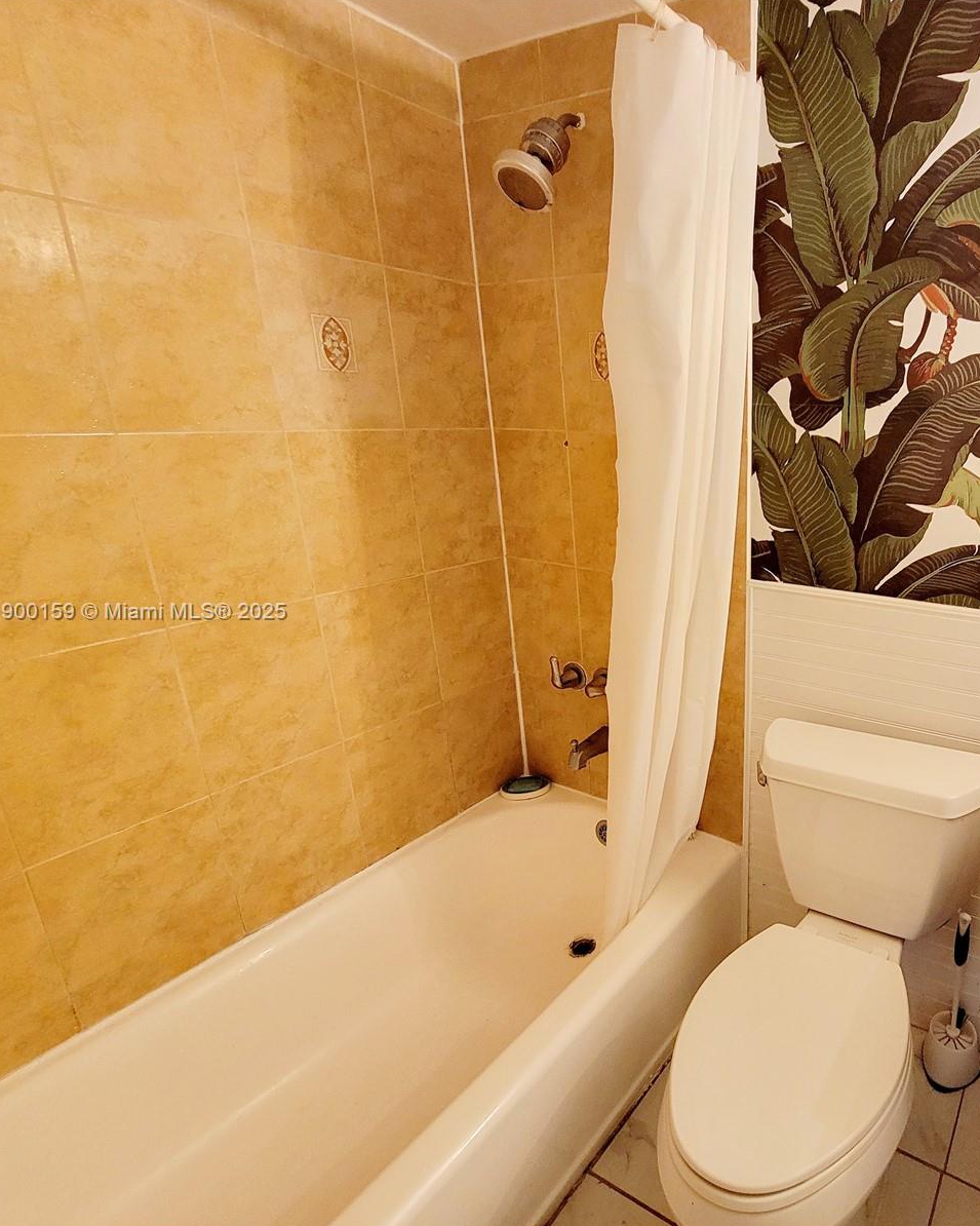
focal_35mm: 17
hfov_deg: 69.7
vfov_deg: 89.6
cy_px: 613
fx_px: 616
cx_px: 779
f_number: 2.2
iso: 400
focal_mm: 2.2
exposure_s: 1/30
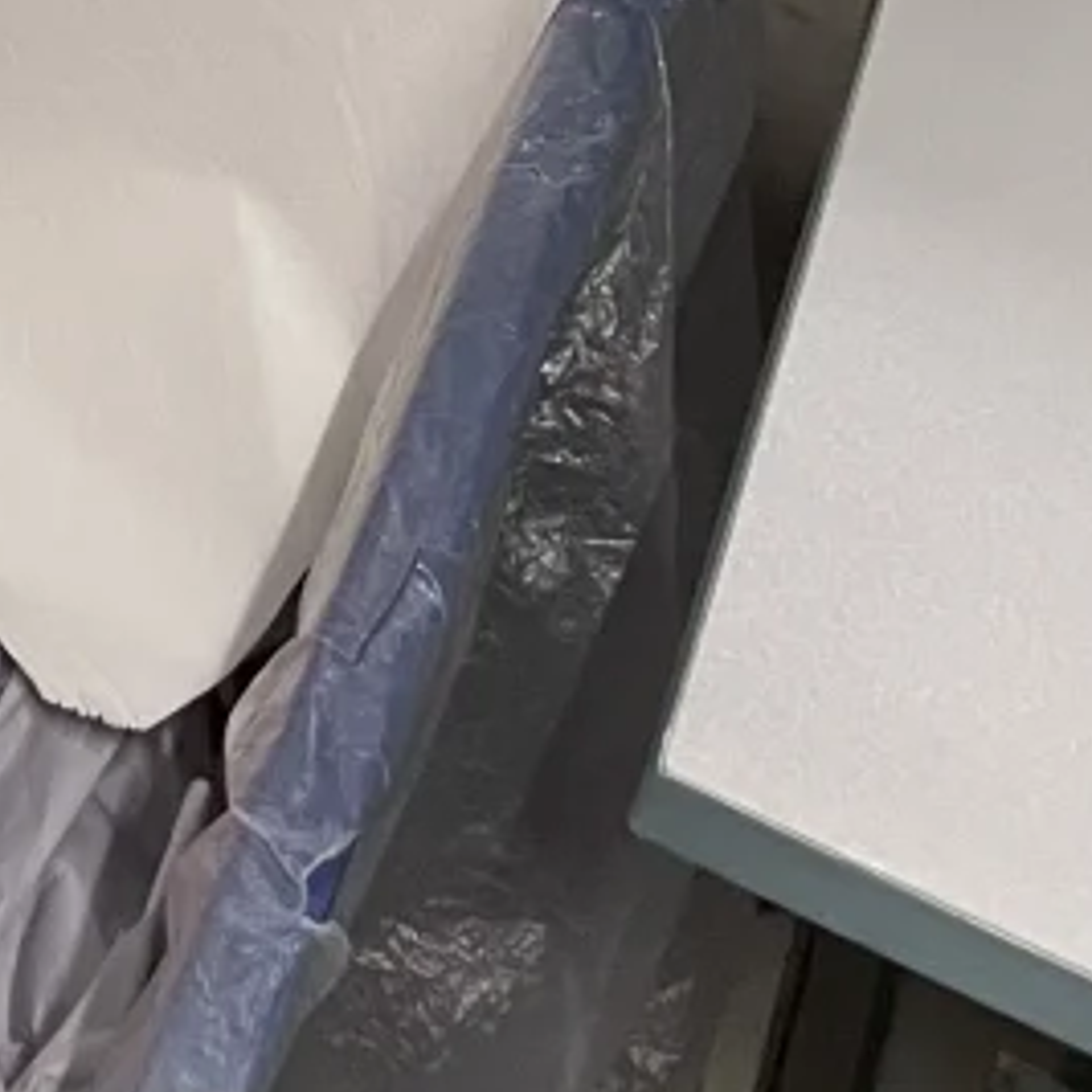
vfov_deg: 12.0
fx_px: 4426
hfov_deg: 12.4
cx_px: -1092
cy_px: -1313
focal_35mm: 124
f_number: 1.6
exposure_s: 1/50
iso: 100
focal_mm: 4.2
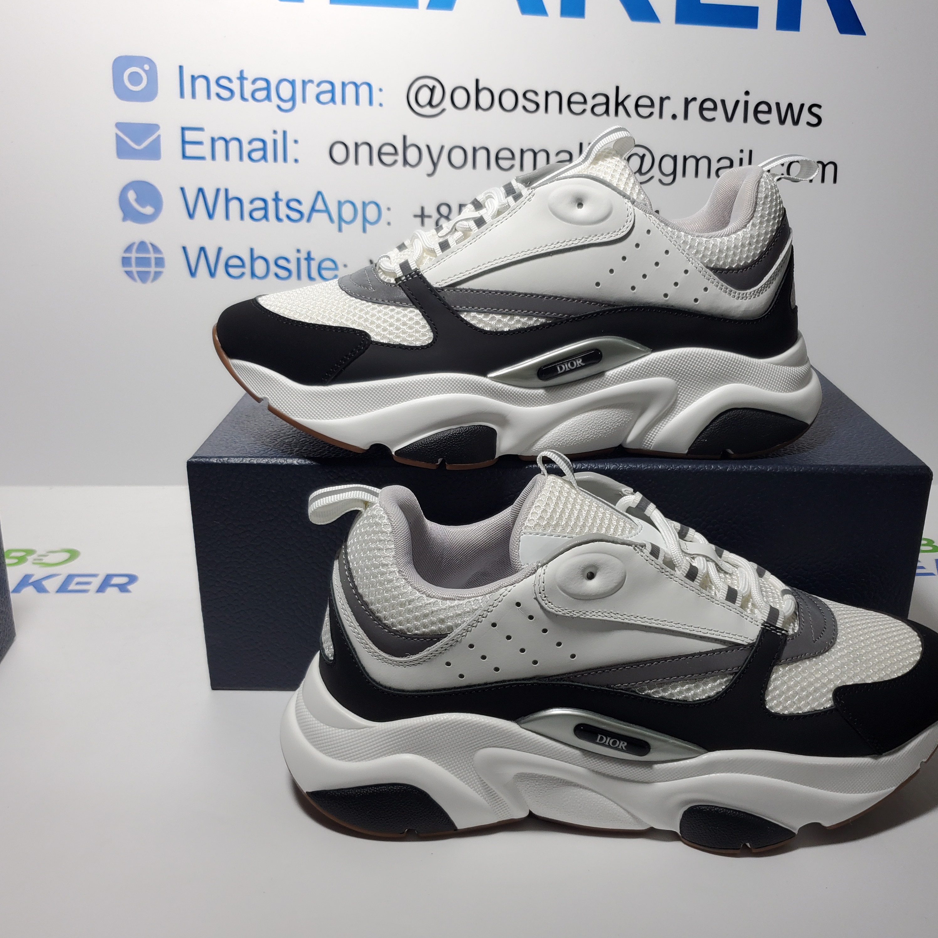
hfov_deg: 52.1
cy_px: 474
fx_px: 950
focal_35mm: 31
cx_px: 567
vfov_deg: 52.5
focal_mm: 4.3
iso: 50
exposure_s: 1/460
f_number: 1.5
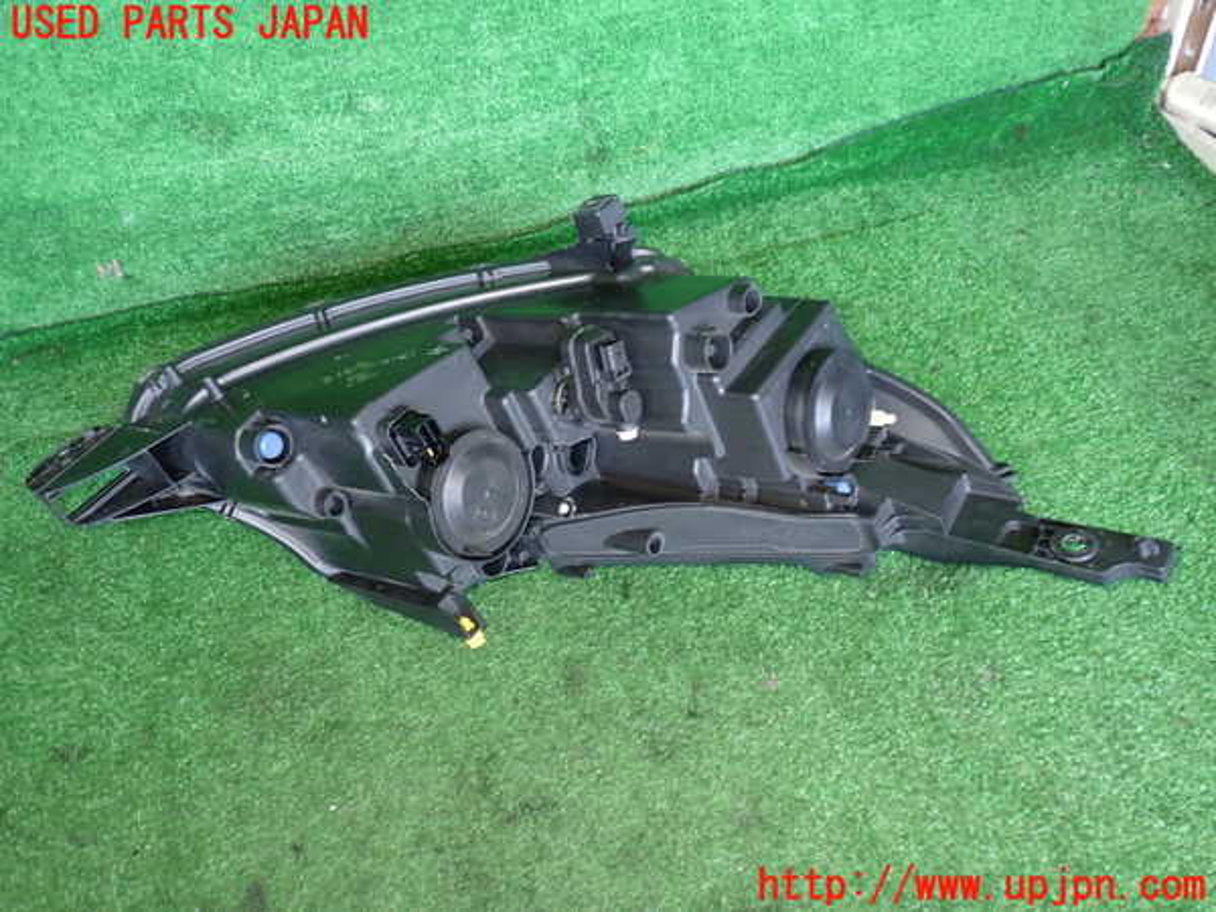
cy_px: 456
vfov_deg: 46.8
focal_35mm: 30
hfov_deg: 60.0
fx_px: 1054
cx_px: 608
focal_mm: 5.4
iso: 200
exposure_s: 1/40
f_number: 2.3
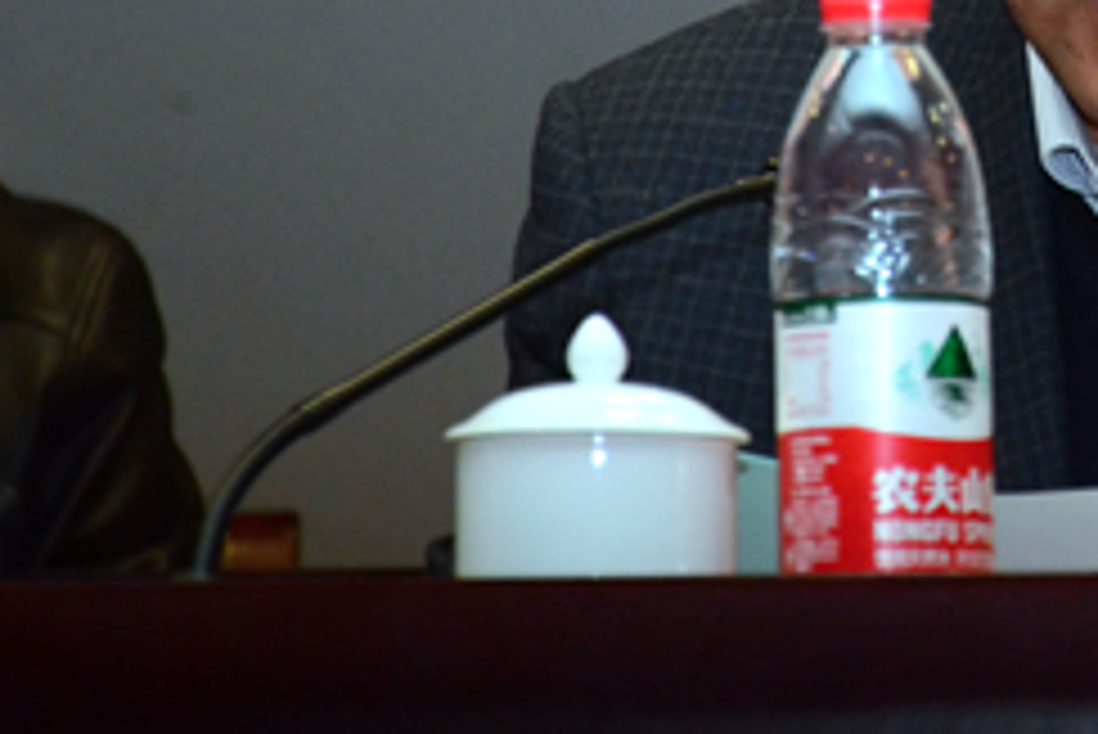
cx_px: 1300
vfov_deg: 3.6
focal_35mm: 387
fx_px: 11817
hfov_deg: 5.3
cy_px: -59
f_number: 5.6
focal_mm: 105
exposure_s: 1/400
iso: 1600
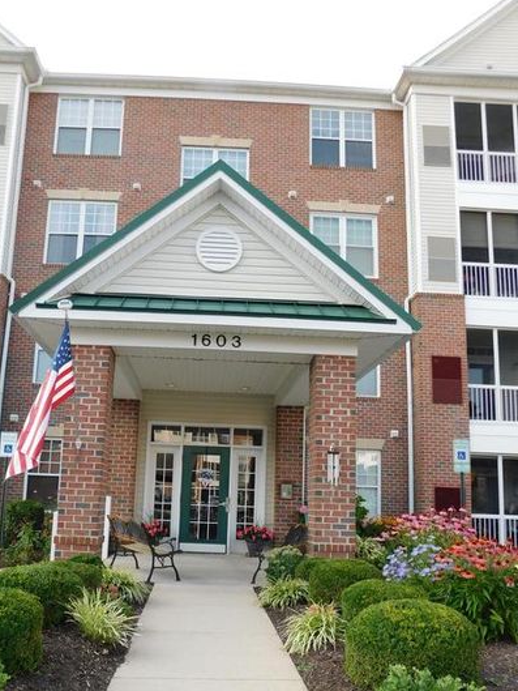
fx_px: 578
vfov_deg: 61.1
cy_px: 416
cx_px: 218
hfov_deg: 48.1
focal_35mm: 29
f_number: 3
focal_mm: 4
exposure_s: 1/320
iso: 125
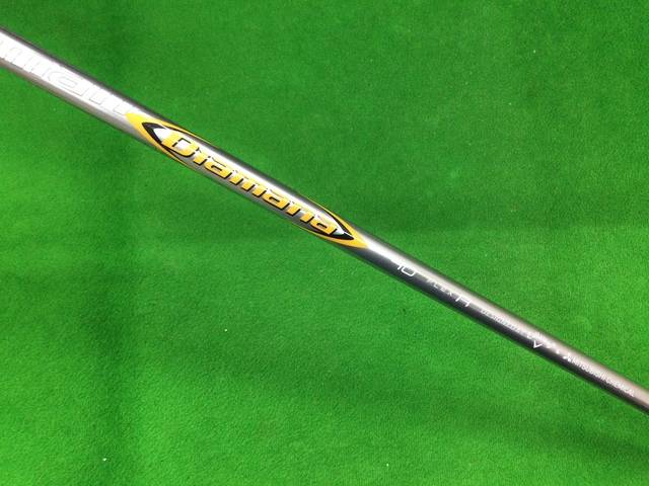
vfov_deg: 45.4
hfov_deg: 58.4
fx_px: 581
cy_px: 243
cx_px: 324
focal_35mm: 31
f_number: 2.4
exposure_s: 1/30
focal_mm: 3.3
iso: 160
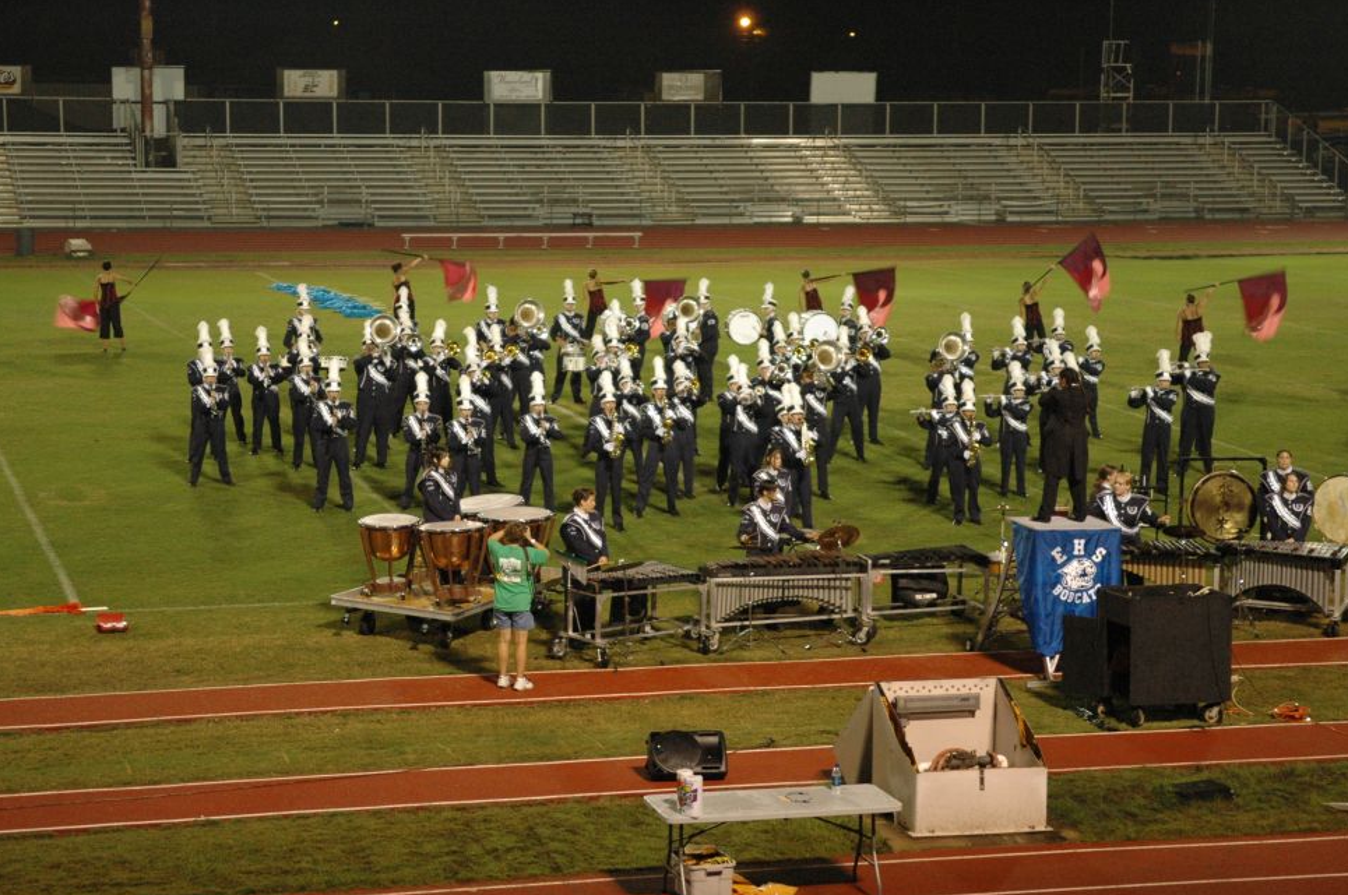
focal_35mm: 88
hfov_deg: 23.3
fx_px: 3274
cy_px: 444
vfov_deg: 15.6
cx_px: 662
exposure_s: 1/60
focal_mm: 55
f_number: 2.8
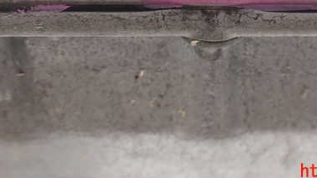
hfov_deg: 38.8
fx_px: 437
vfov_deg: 22.1
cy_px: -7
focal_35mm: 52
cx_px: 238
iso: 100
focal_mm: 5.4
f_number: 3.2
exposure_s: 1/160
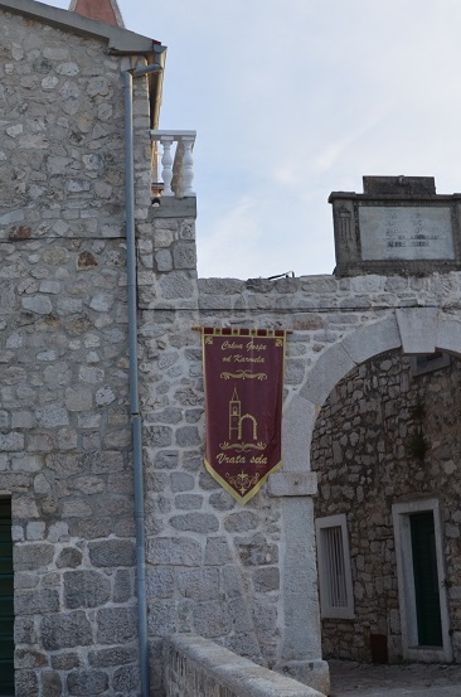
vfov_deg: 37.5
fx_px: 1023
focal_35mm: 53
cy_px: 398
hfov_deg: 25.3
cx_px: 282
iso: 200
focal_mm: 18
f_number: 8
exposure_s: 1/250
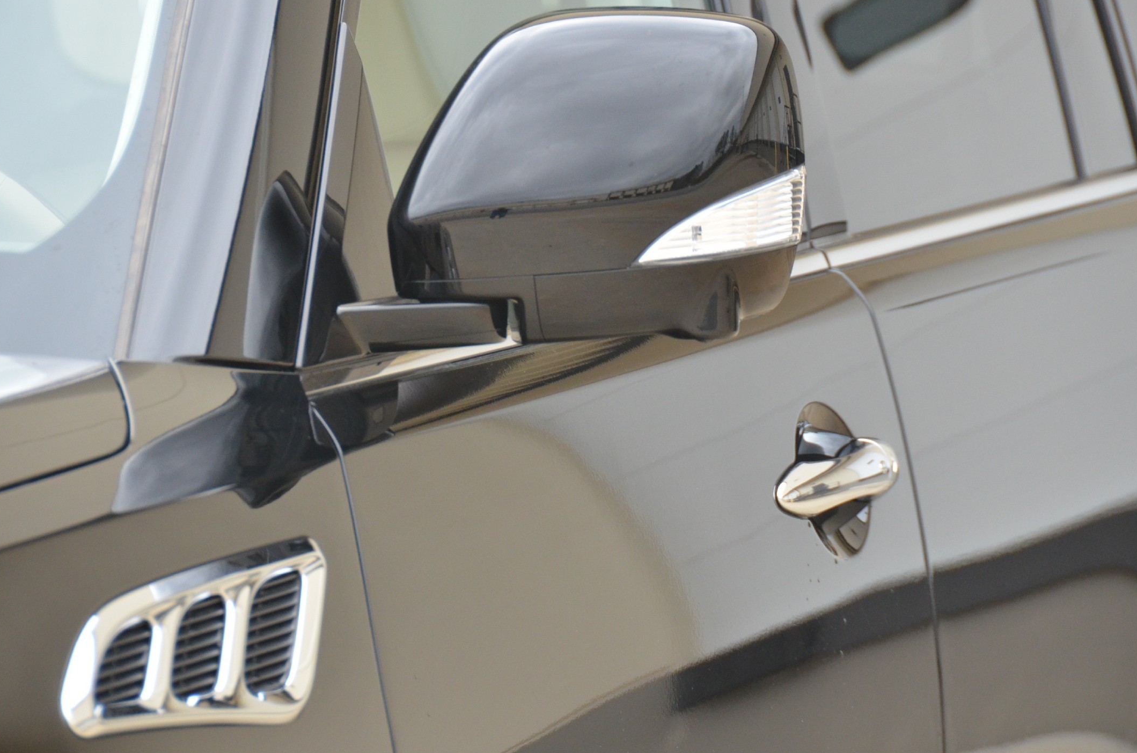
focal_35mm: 354
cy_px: 379
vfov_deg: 3.9
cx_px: 543
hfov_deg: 5.8
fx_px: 11156
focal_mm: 200
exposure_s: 1/500
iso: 1250
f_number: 5.6
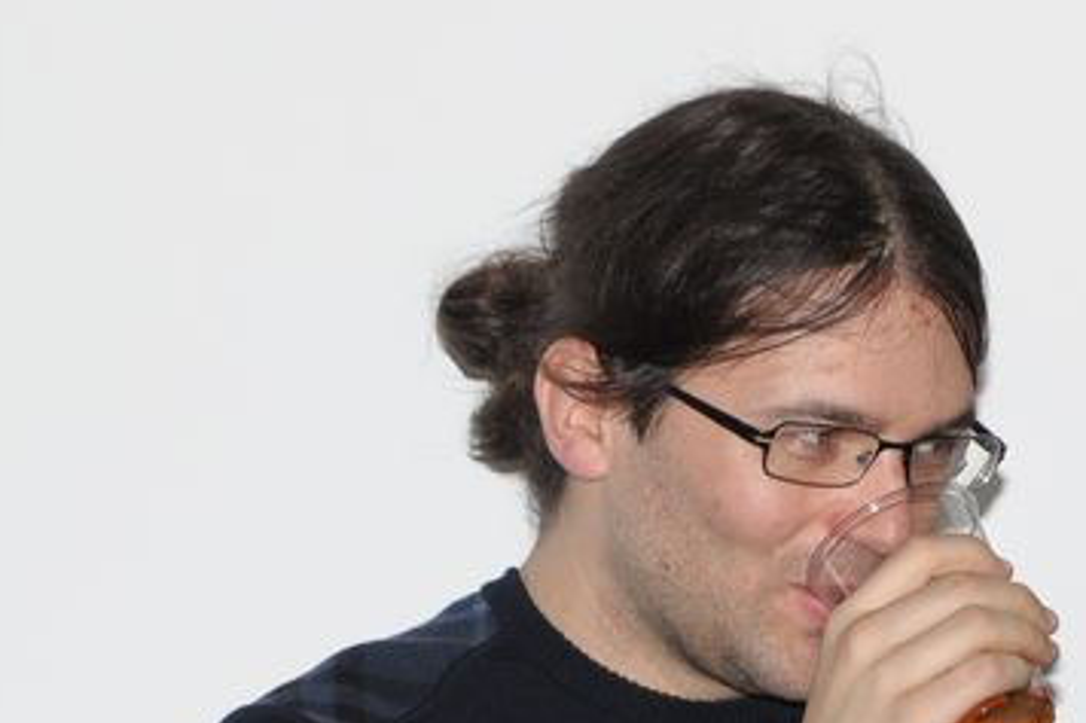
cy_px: 720
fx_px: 11049
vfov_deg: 3.7
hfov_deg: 5.6
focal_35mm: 366
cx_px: 955
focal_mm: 85
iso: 500
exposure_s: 1/60
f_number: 5.6
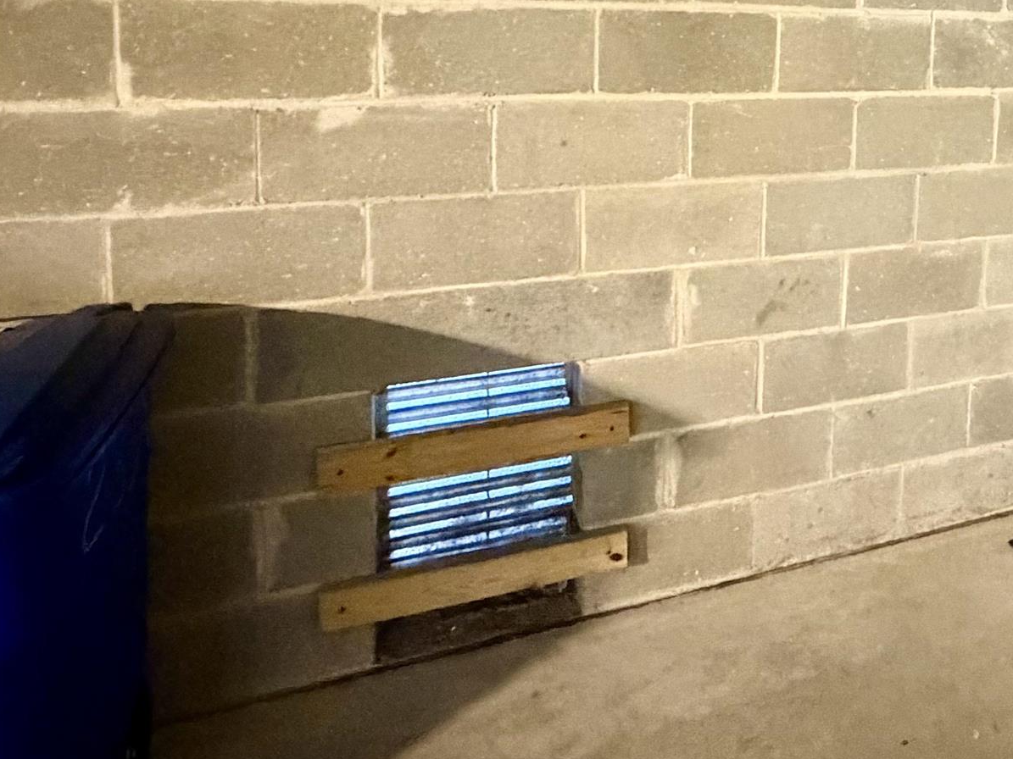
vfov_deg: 37.1
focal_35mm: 36
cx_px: 1013
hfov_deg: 43.9
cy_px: 77
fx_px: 1053
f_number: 2.2
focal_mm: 2.22
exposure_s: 1/40
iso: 1250
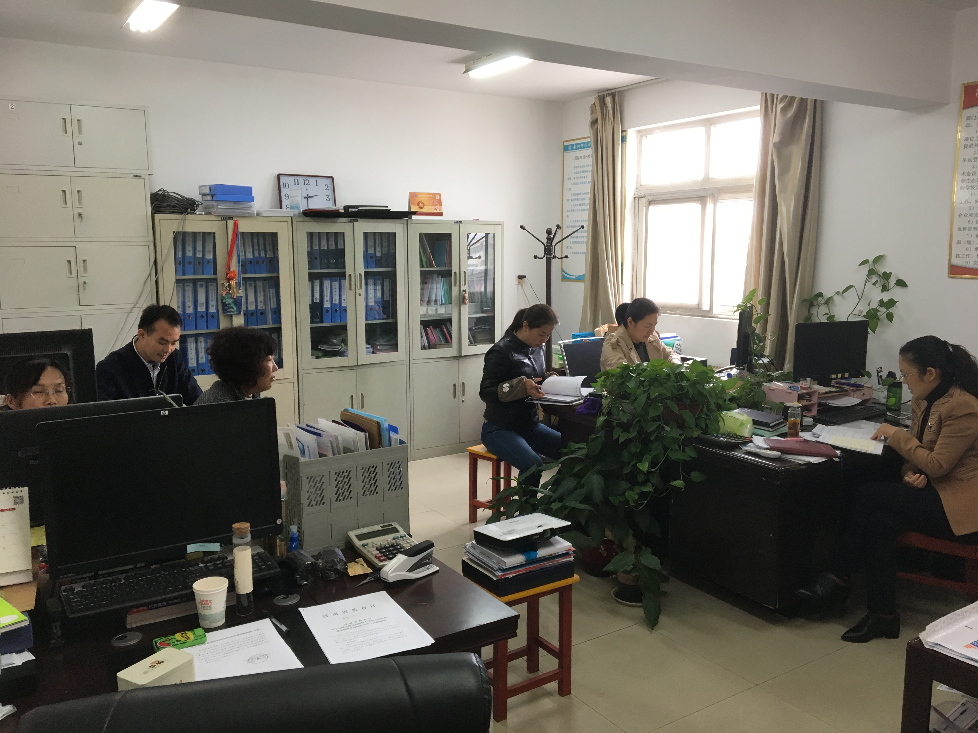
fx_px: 819
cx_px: 489
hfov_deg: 61.7
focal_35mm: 29
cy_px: 366
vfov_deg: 48.2
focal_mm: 4.15
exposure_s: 1/33
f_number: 2.2
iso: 50
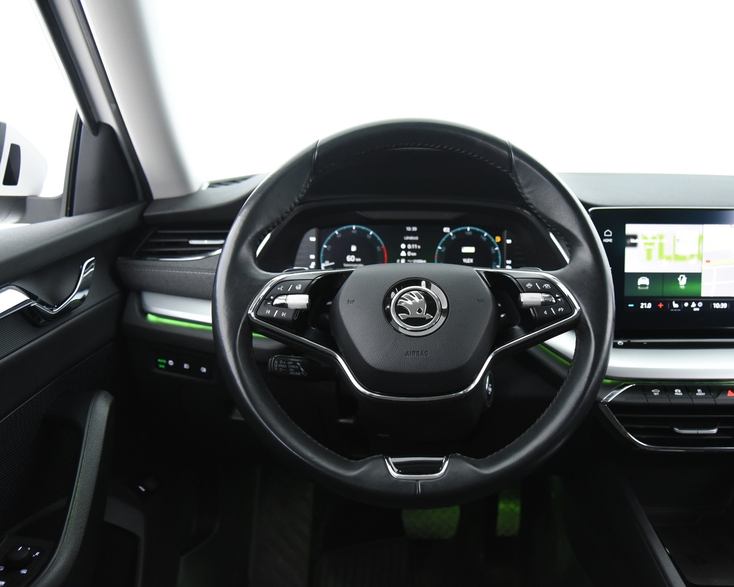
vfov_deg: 43.4
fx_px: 739
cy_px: 295
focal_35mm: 34
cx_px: 416
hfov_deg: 52.7
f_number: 4
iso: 4000
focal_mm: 30
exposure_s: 1/20
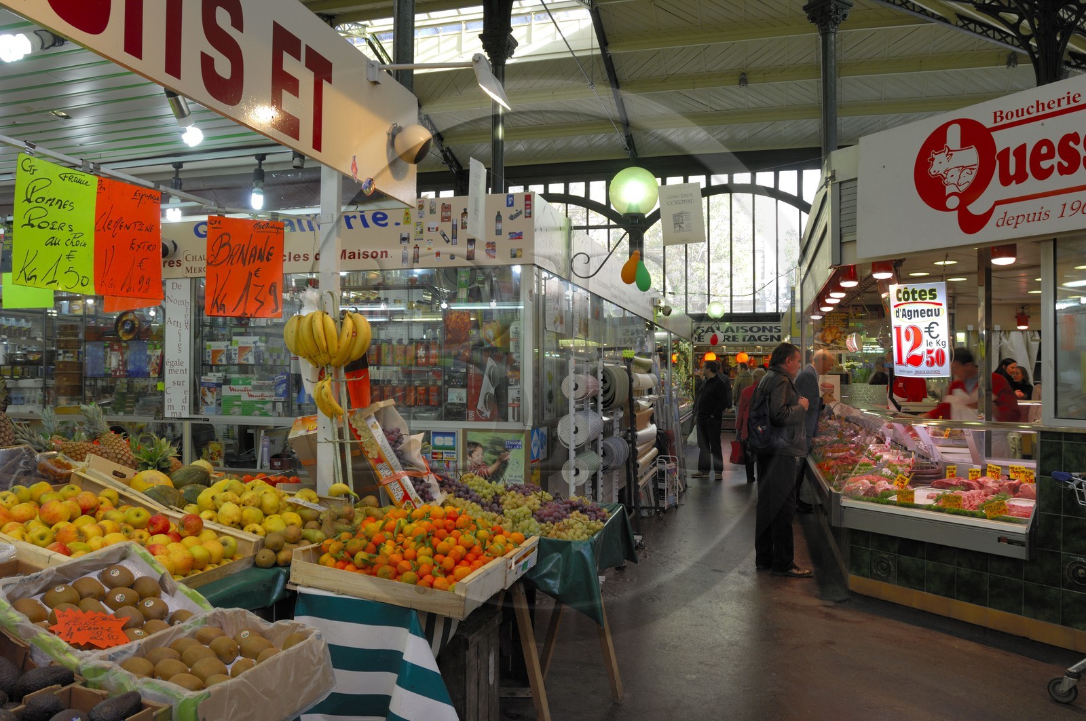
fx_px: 768
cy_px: 360
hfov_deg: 70.5
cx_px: 543
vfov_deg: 50.3
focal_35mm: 26
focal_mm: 17
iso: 100
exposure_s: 1/15
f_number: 5.6
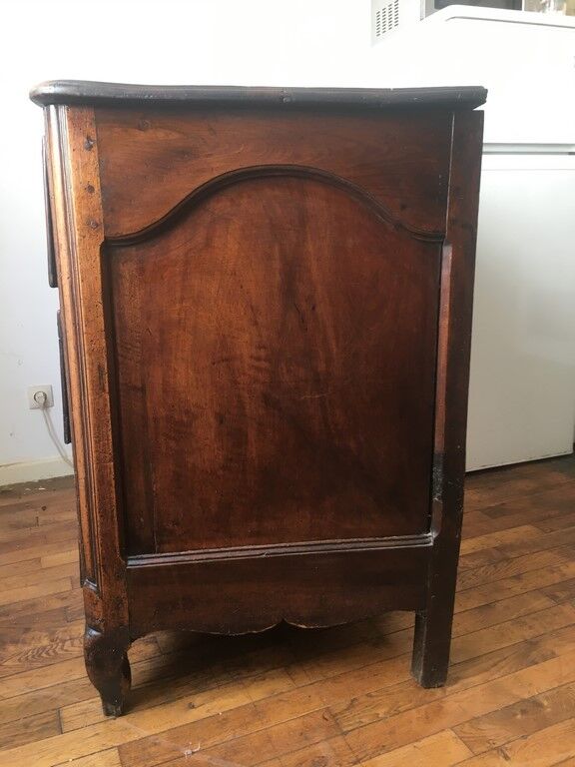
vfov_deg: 61.7
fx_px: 642
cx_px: 288
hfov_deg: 48.2
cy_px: 384
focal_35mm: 29
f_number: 2.2
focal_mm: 4.15
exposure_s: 1/33
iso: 100
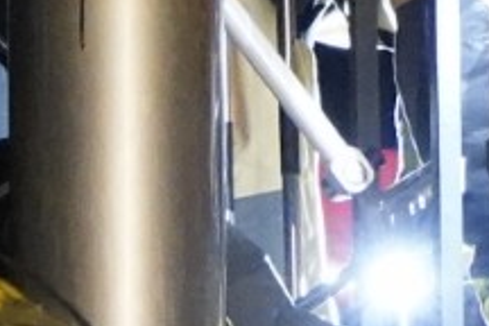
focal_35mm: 1891
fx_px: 25684
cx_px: 344
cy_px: -317
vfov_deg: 0.7
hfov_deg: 1.1
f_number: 5.6
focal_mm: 168
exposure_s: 1/20
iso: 12800
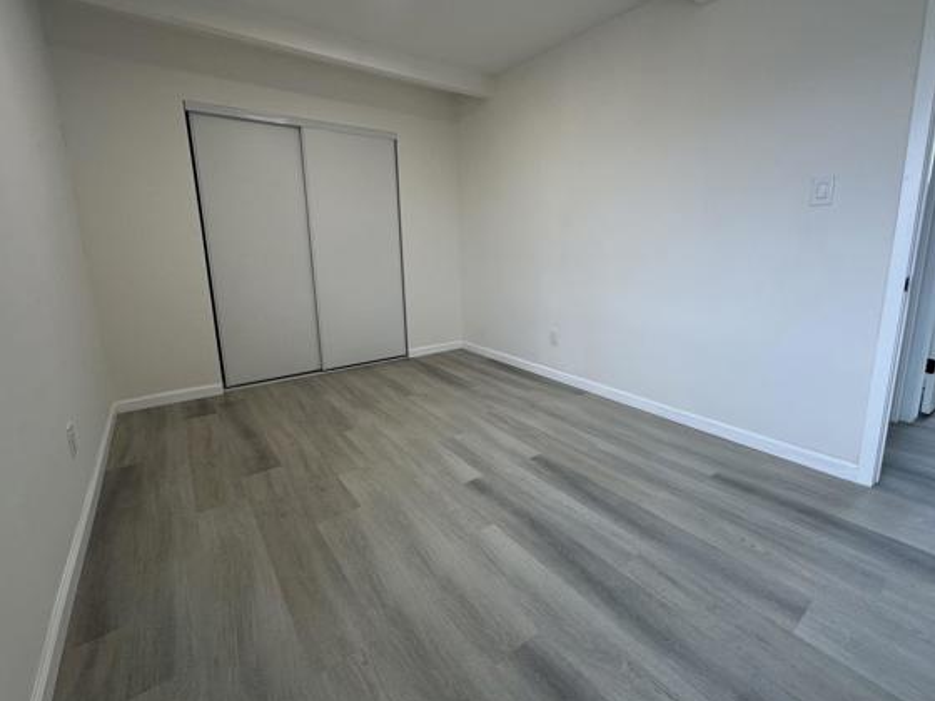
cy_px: 320
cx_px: 508
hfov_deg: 94.3
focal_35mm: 16
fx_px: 432
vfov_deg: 77.9
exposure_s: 1/120
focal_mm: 2.22
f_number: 2.2
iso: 80
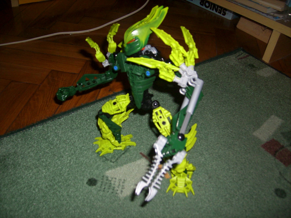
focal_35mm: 32
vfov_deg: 44.2
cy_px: 109
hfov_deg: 56.8
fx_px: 269
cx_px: 146
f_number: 7.1
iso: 50
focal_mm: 5.99
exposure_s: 1/30
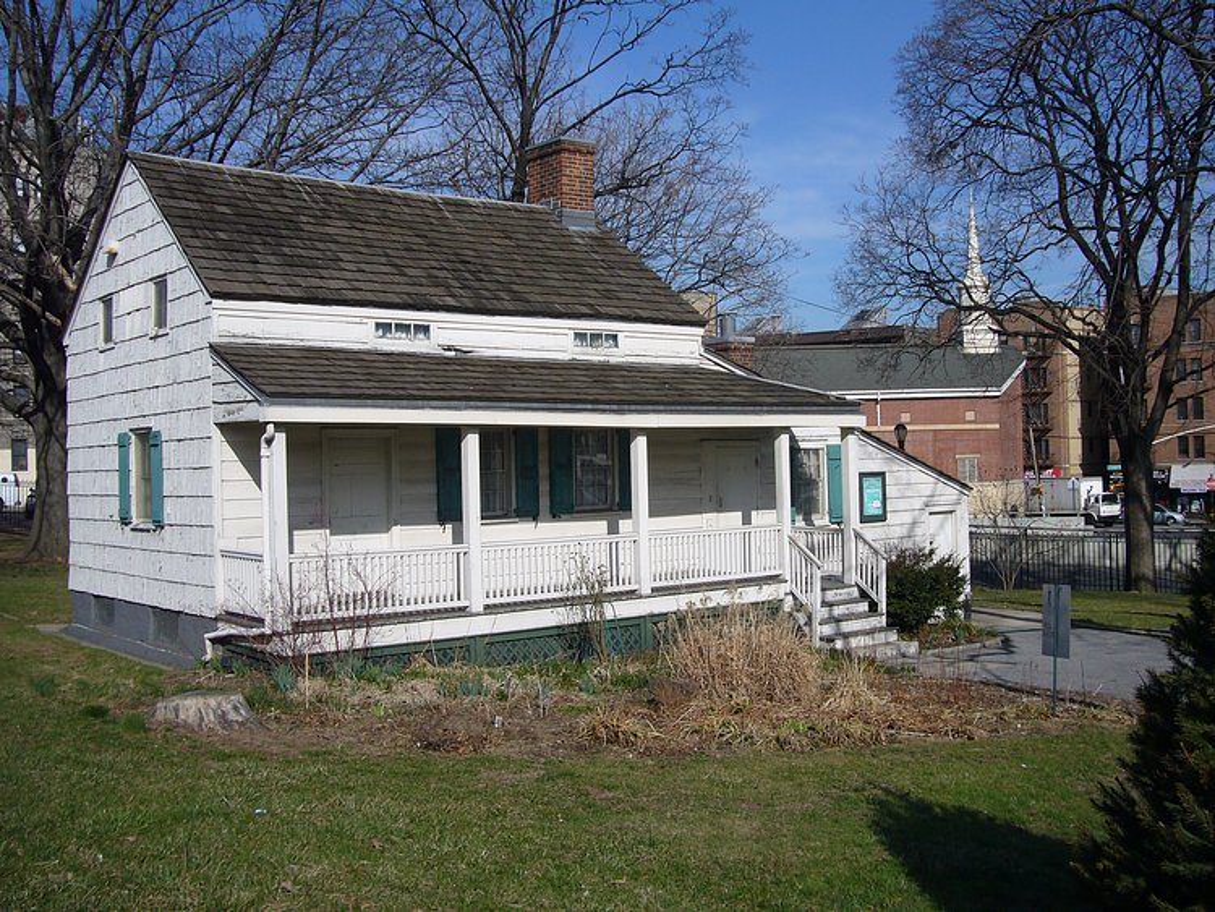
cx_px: 608
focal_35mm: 37
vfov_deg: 38.7
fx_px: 1299
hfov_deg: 50.1
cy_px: 456
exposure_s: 1/500
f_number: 6.3
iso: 80
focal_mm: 6.1
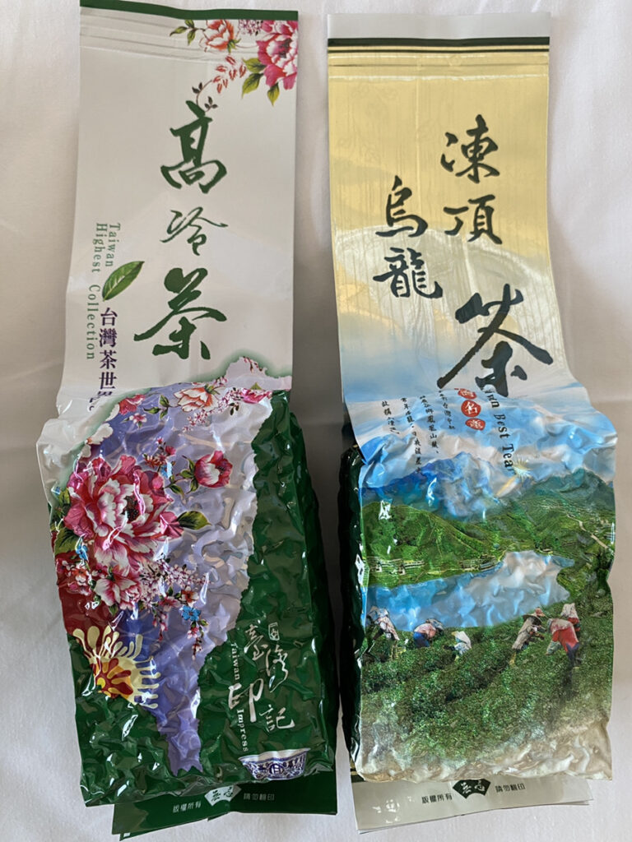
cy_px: 421
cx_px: 316
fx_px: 633
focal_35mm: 26
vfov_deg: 67.3
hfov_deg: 53.1
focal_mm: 4.25
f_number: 1.8
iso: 160
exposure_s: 1/59
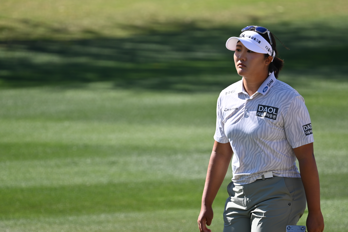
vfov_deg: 2.3
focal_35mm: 600
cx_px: 174
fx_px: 5800
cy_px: 116
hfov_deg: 3.4
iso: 180
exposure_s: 1/640
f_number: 5.6
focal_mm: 400
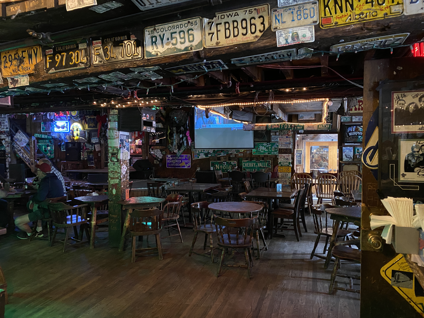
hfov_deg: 67.3
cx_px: 212
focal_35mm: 26
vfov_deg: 53.1
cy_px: 159
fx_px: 318
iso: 800
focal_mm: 4.25
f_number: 1.8
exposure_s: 1/30
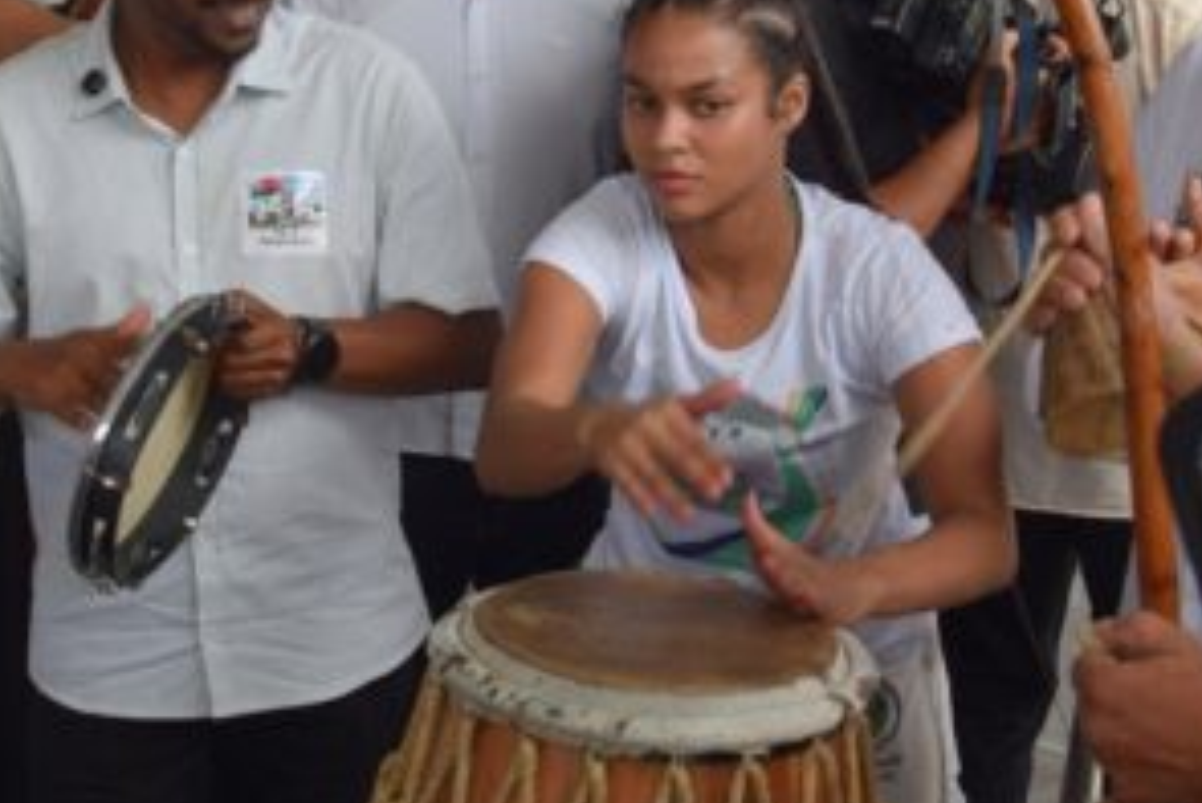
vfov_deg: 17.2
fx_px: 2648
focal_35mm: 79
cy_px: 312
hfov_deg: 25.6
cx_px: 522
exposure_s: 1/250
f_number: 8
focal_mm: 21
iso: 280
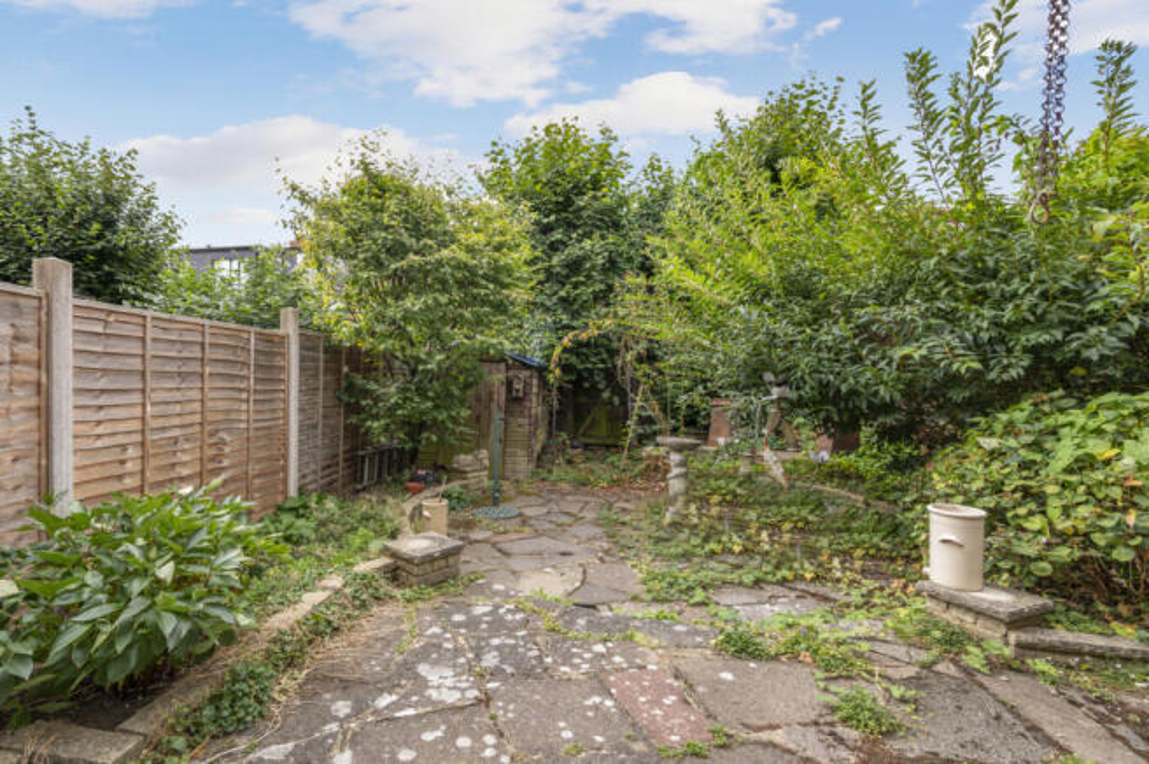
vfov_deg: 81.1
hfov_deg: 104.3
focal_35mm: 14
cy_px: 382
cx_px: 574
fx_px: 446
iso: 400
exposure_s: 1/100
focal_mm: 14
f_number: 8
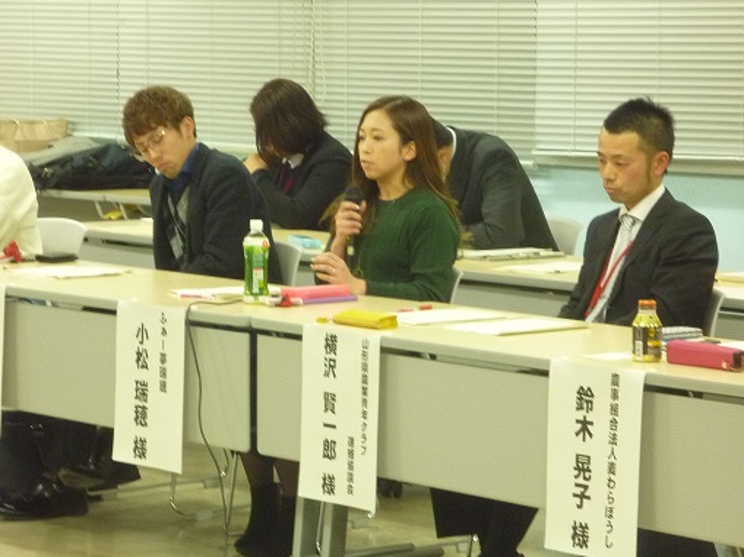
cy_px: 279
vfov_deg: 10.1
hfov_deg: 13.4
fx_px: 3157
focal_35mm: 147
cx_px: 373
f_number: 5.9
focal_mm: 22.5
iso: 400
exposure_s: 1/8
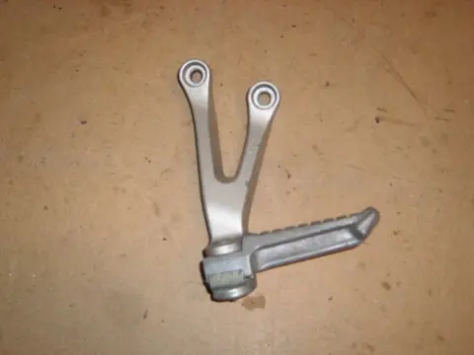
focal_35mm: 35
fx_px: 479
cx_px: 237
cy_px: 178
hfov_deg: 52.6
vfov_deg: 40.7
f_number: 2.8
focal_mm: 5.8
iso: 50
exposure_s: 1/30
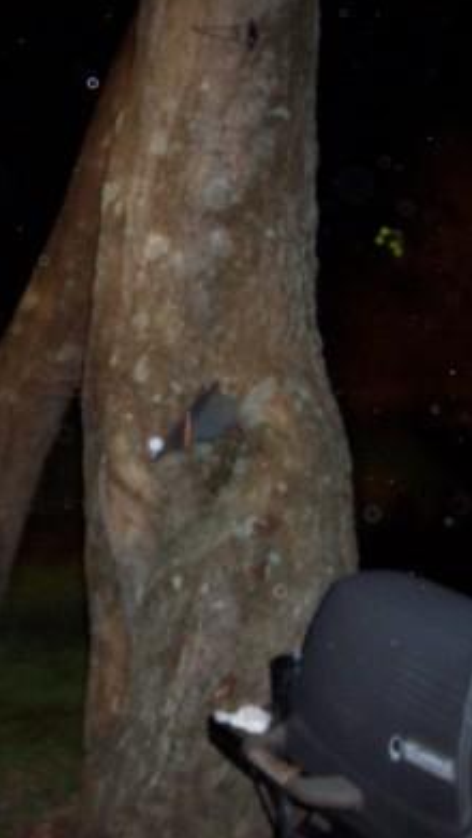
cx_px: 167
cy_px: 463
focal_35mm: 66
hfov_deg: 18.2
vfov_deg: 31.9
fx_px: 1468
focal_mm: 5.6
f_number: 2.8
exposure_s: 1/2
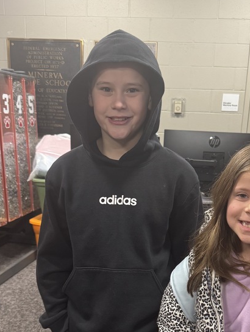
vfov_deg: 40.9
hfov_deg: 32.0
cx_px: 157
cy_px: 247
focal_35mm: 45
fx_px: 433
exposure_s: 1/60
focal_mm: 6.76
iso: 250
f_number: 1.78
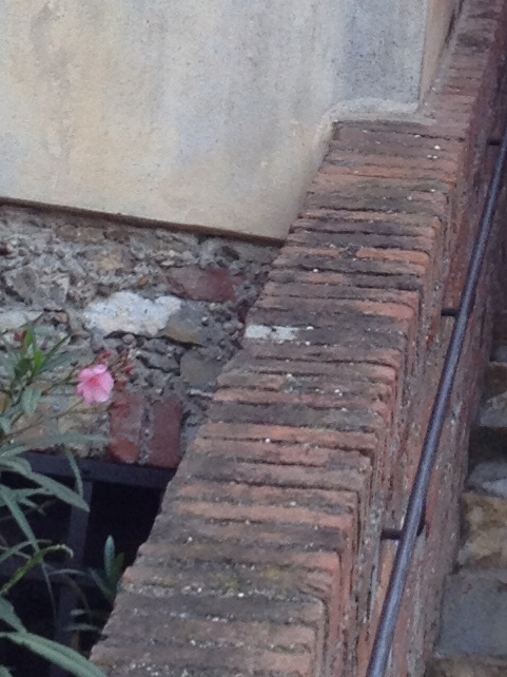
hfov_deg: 8.3
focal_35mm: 178
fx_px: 3478
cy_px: -159
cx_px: 519
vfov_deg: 10.9
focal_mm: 4.28
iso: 50
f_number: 2.4
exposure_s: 1/351
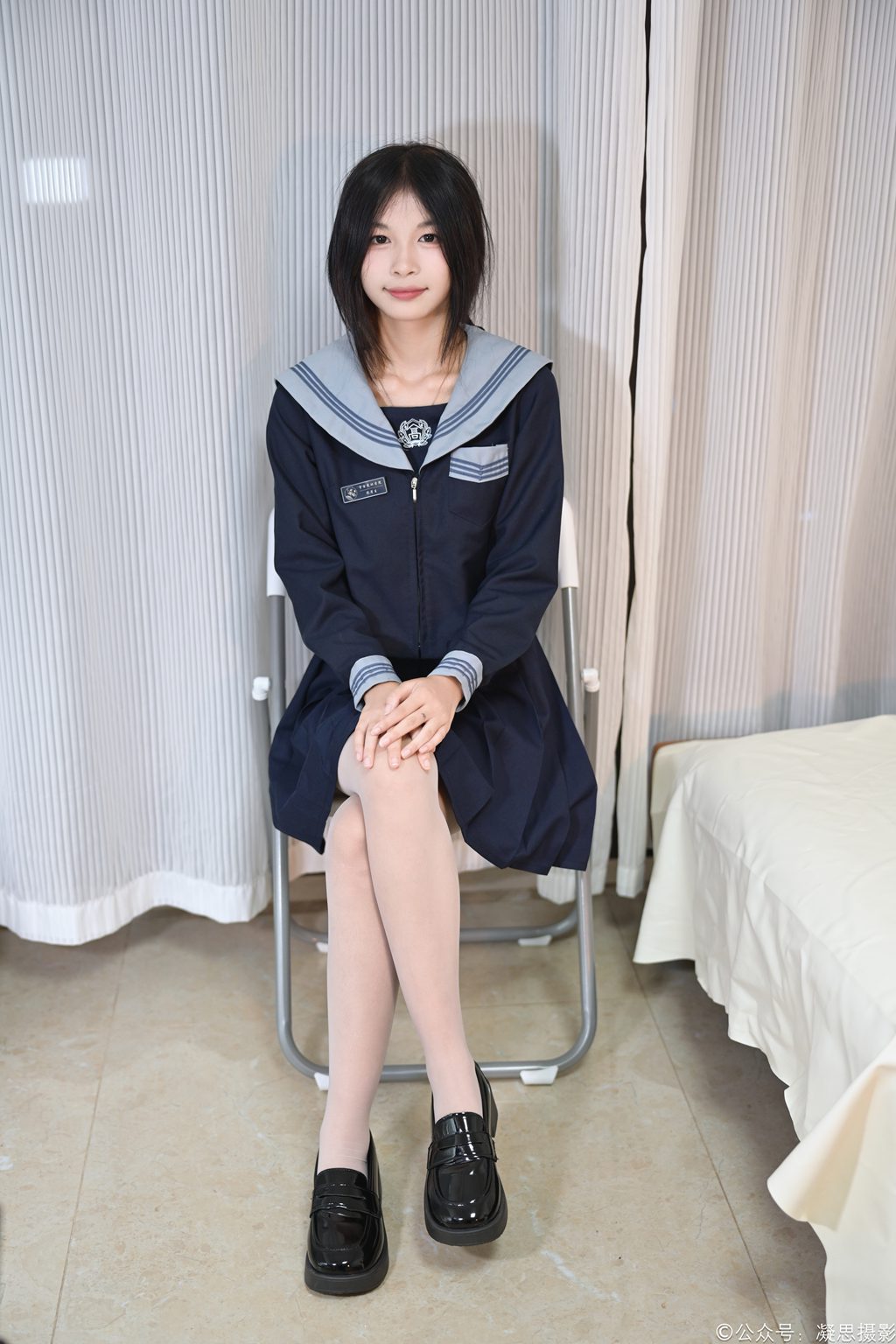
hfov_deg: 29.9
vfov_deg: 43.6
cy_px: 672
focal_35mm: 45
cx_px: 448
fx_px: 1680
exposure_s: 1/100
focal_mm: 45
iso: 900
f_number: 2.1
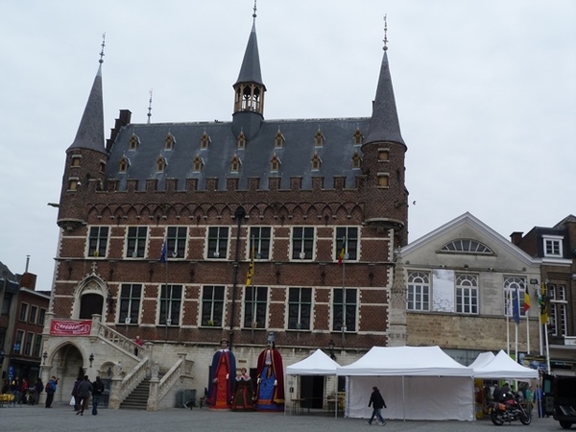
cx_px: 288
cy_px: 216
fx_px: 649
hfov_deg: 47.9
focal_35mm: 39
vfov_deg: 36.8
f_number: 5.6
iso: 80
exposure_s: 1/250
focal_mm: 7.1
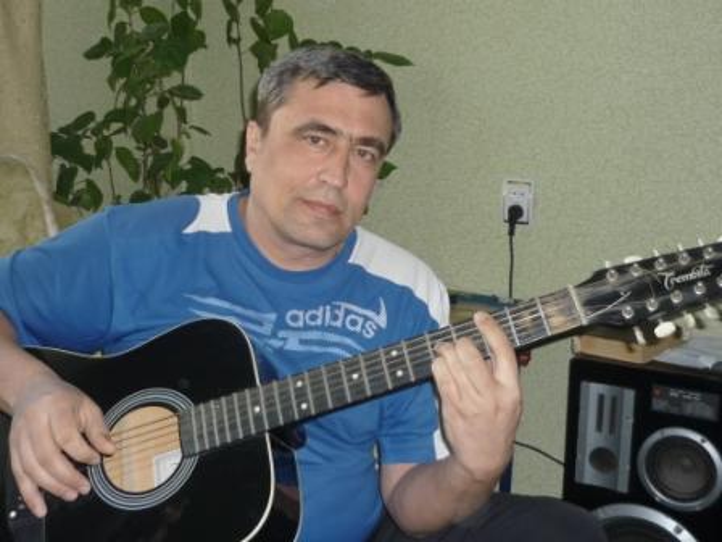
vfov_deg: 42.9
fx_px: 688
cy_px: 271
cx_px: 361
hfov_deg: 55.4
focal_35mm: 33
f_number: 2.8
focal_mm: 5.5
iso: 100
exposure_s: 1/30
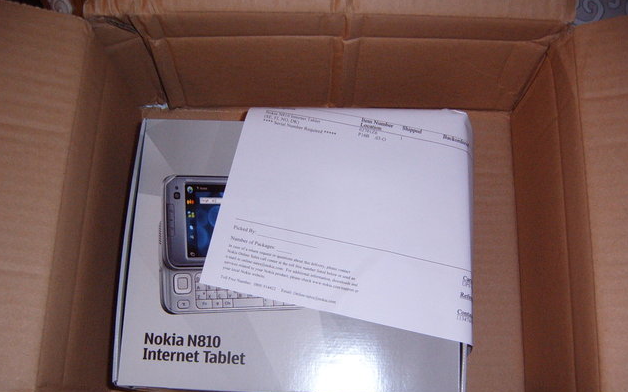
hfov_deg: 49.3
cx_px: 311
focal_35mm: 40
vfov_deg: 31.9
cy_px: 229
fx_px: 684
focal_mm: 6.2
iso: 141
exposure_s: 1/30
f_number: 2.9
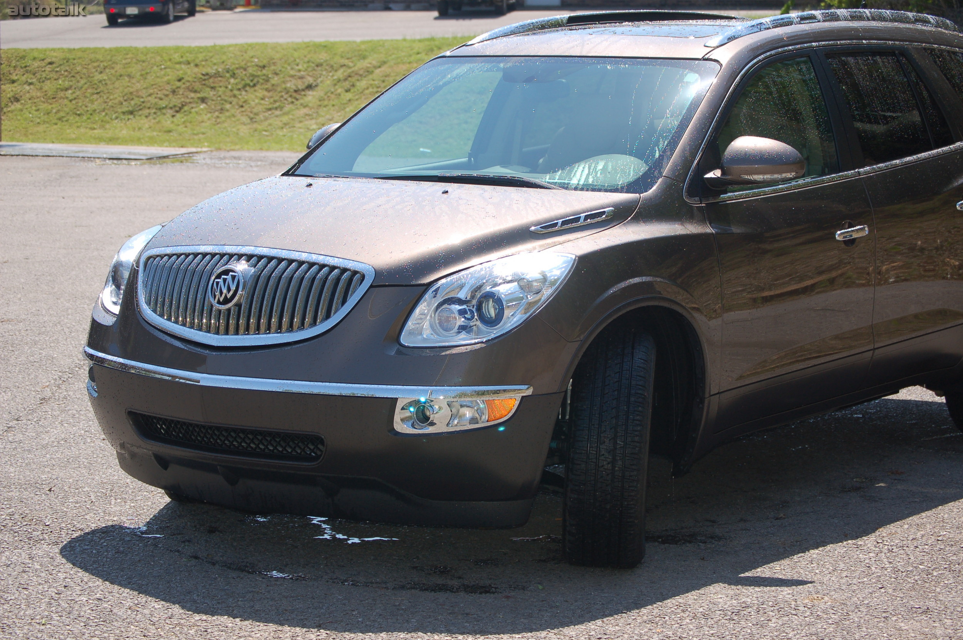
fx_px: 2205
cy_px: 320
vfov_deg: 16.5
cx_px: 482
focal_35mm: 82
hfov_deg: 24.6
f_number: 5.6
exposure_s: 1/500
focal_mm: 55
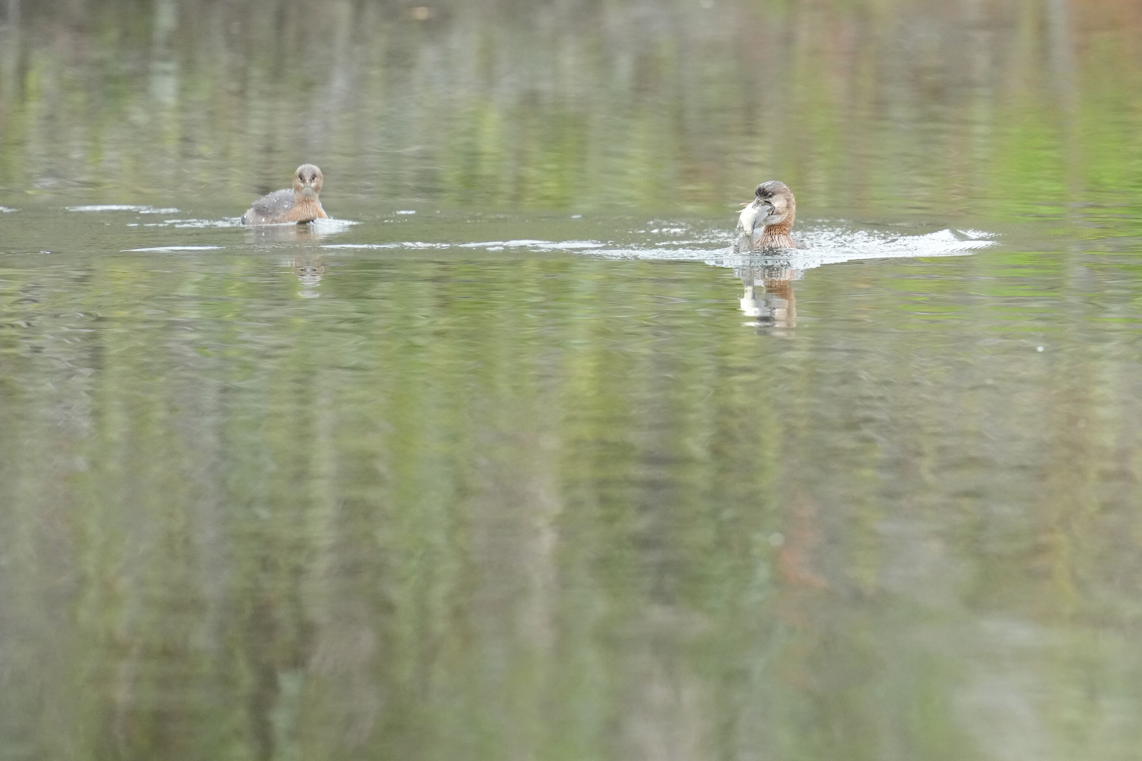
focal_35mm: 922
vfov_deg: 1.5
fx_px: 29246
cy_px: 210
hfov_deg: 2.2
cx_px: 737
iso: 4000
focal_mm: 600
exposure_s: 1/500
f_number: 5.6
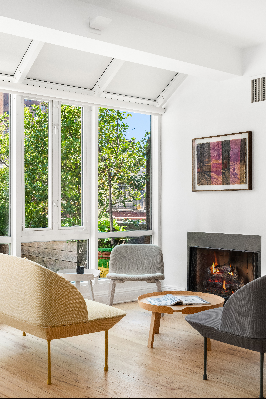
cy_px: 200
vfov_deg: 44.5
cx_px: 133
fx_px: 488
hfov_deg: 30.5
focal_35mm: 44
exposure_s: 1/60
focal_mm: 44
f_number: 10
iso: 1000
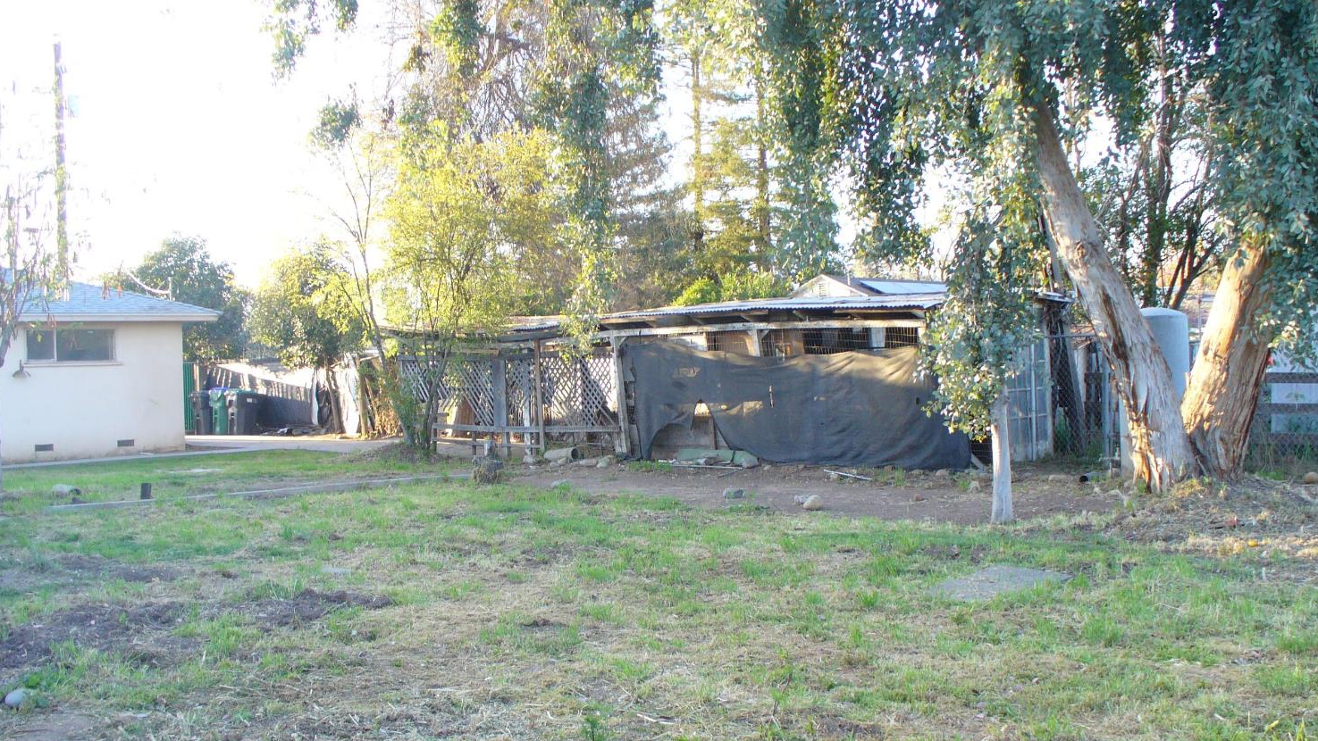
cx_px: 665
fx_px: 1433
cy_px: 417
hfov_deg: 49.4
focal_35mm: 41
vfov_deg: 29.0
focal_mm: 6.1
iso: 80
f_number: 2.8
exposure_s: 1/60
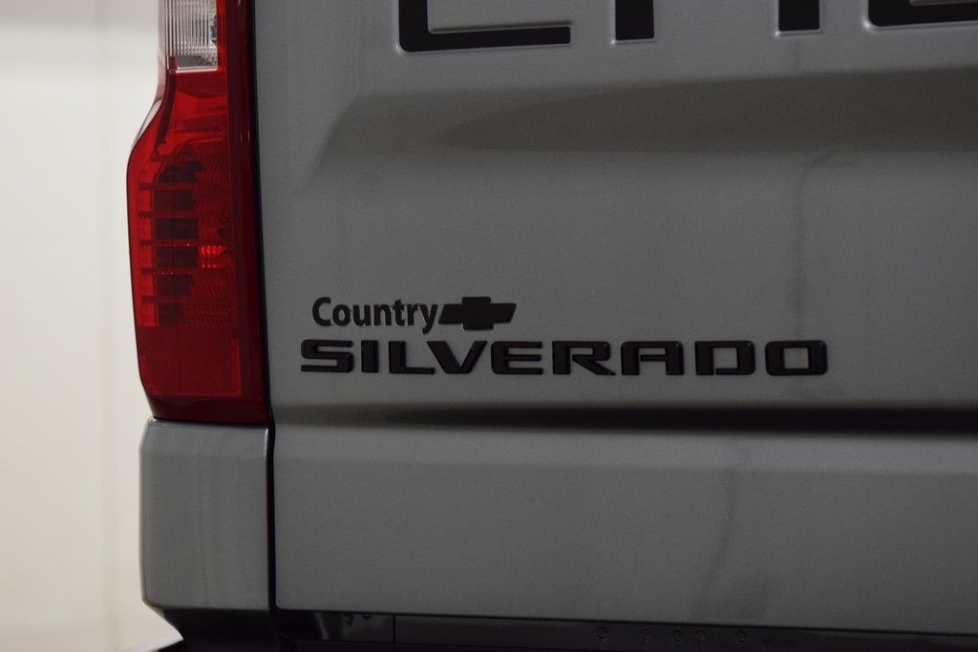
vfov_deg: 13.0
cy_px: 326
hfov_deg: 19.5
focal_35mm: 105
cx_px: 489
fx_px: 2853
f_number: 4.5
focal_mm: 70
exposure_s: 1/125
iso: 1600
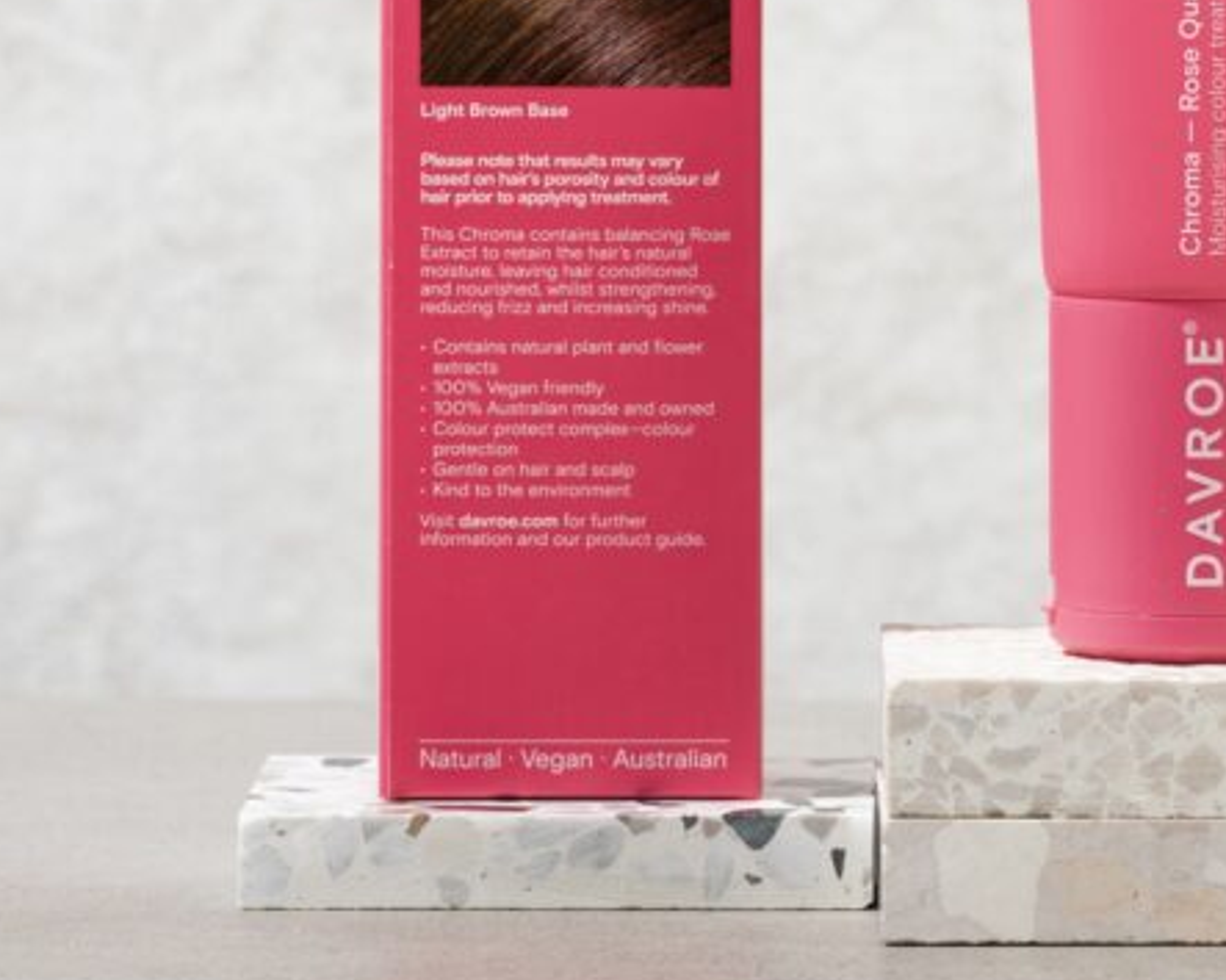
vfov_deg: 3.6
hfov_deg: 4.5
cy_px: 107
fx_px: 15741
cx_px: 1063
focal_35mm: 434
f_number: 20
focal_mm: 200
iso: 160
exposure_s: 1/160
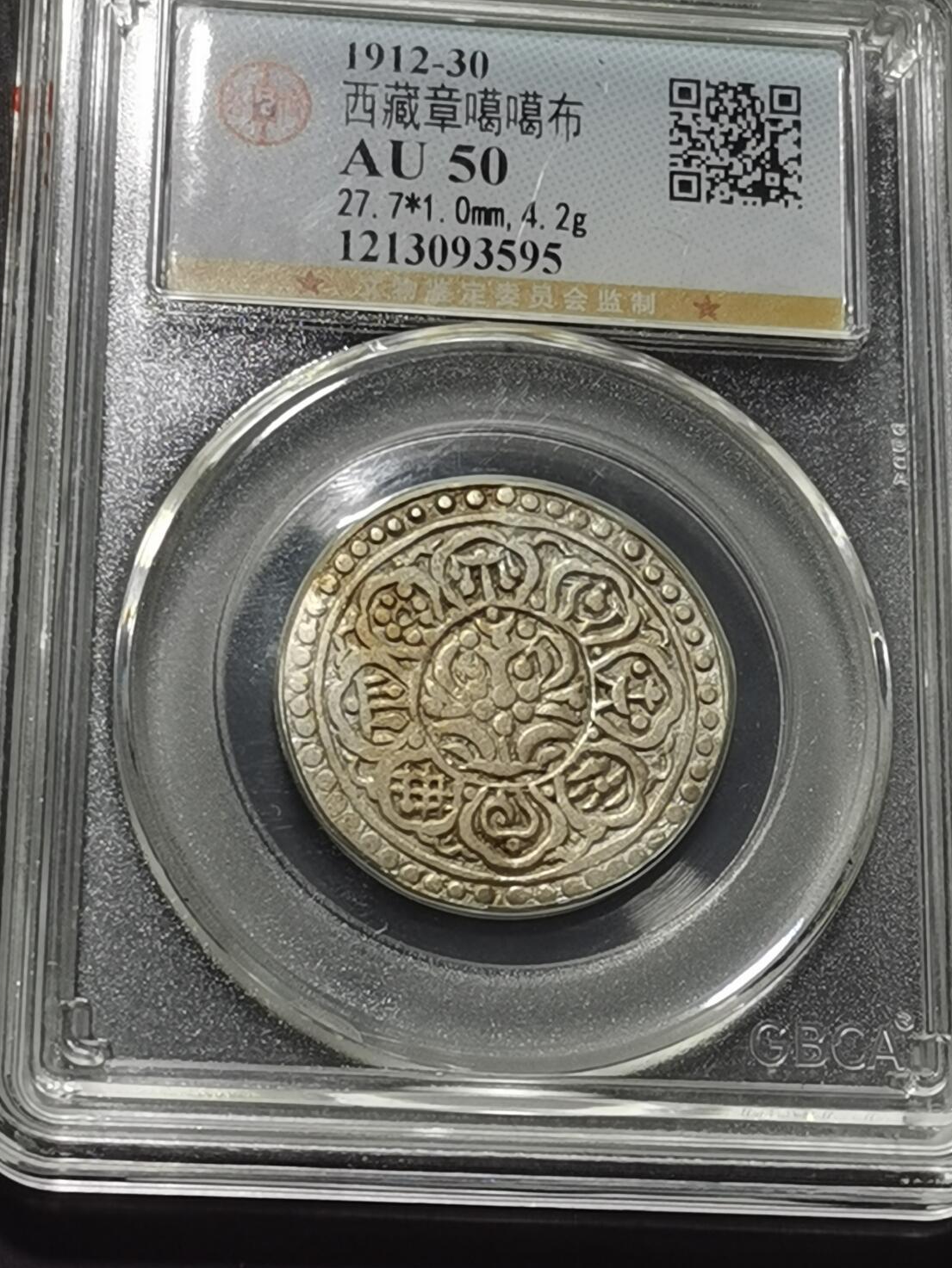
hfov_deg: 14.9
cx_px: 499
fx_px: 3630
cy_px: 550
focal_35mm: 99
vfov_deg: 19.8
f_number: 1.8
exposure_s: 1/120
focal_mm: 5.58
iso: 50
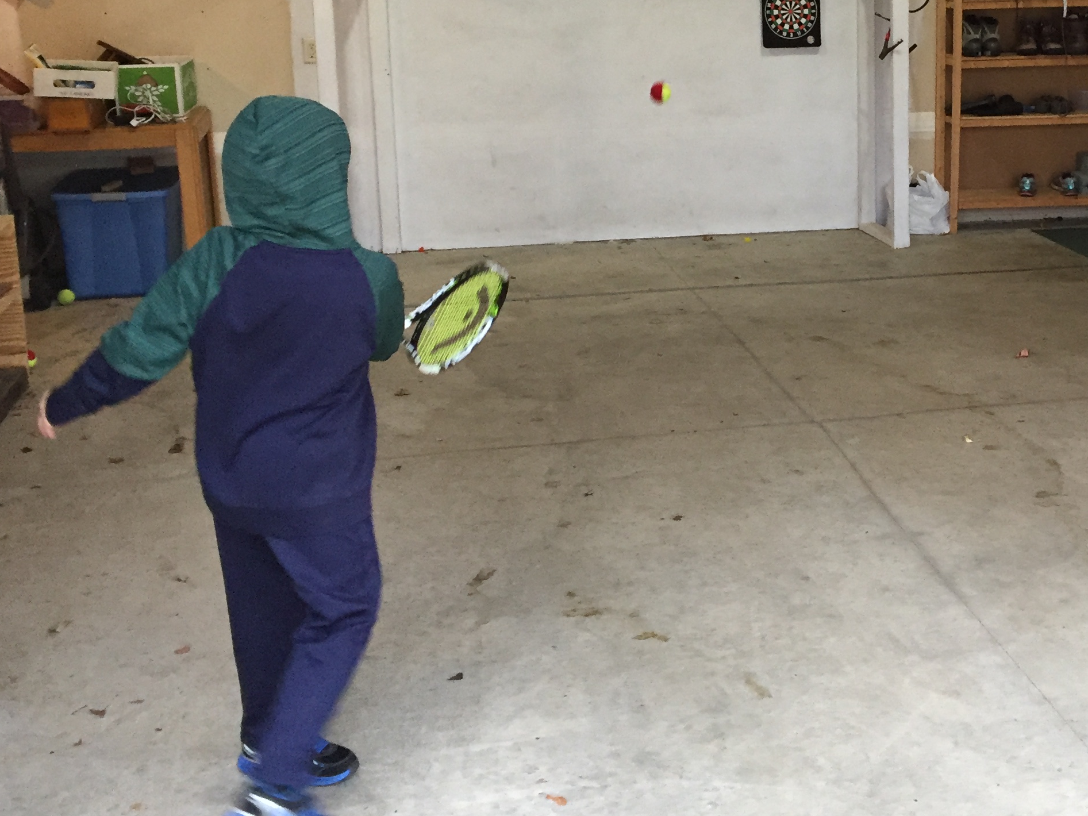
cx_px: 830
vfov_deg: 28.8
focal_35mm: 50
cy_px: 249
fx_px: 1572
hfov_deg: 37.2
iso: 160
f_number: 2.2
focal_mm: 4.15
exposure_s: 1/30
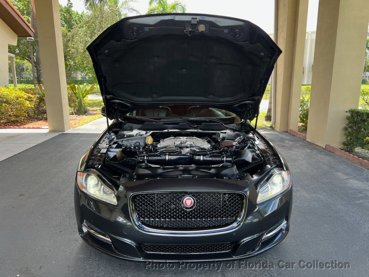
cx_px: 184
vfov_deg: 53.1
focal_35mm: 26
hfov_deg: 67.3
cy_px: 138
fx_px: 277
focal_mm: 5.7
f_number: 1.5
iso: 40
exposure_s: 1/253
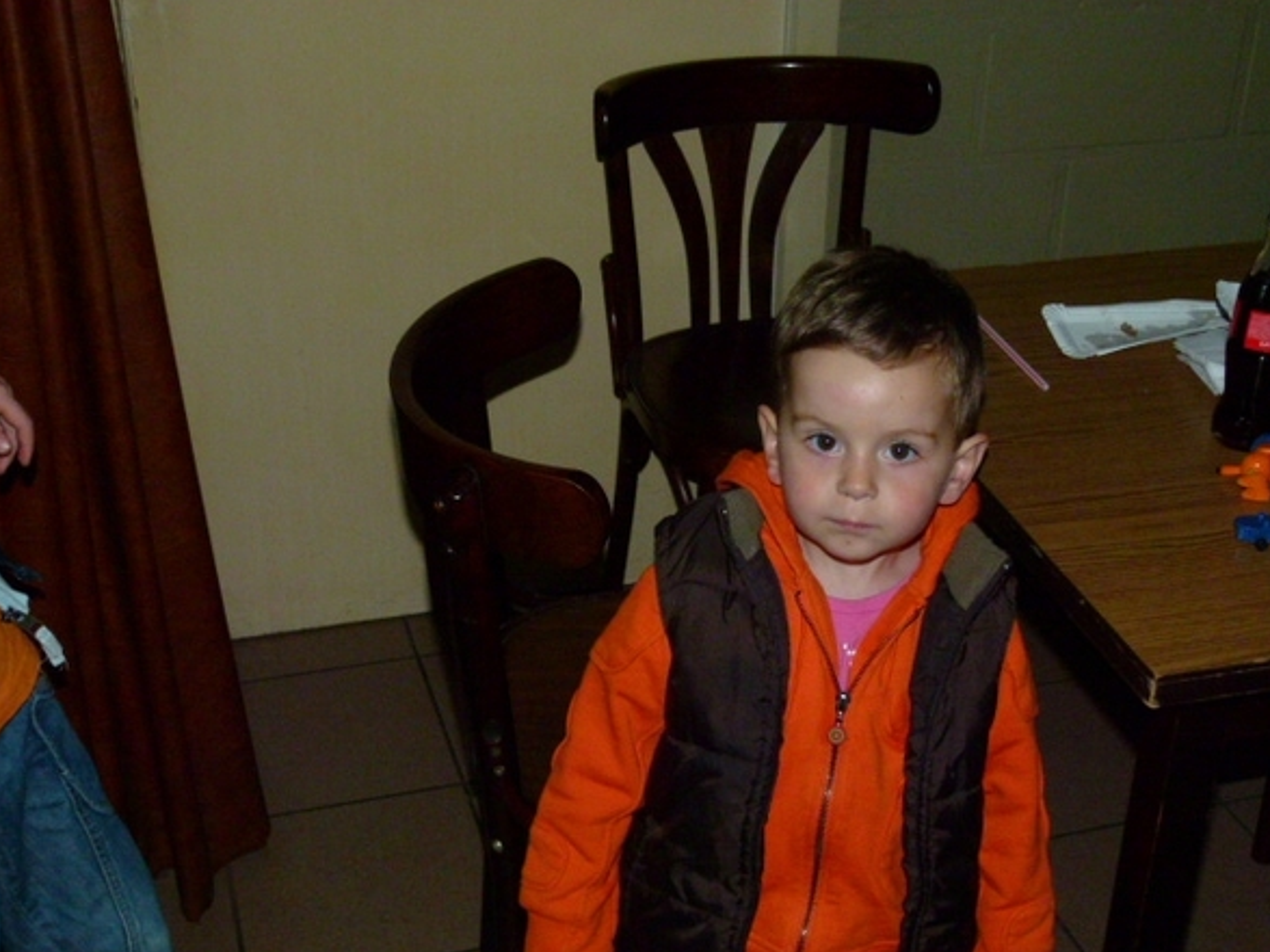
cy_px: 480
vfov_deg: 30.9
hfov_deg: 40.4
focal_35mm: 47
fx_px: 1724
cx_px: 640
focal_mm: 8.3
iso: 400
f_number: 3.2
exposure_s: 1/125
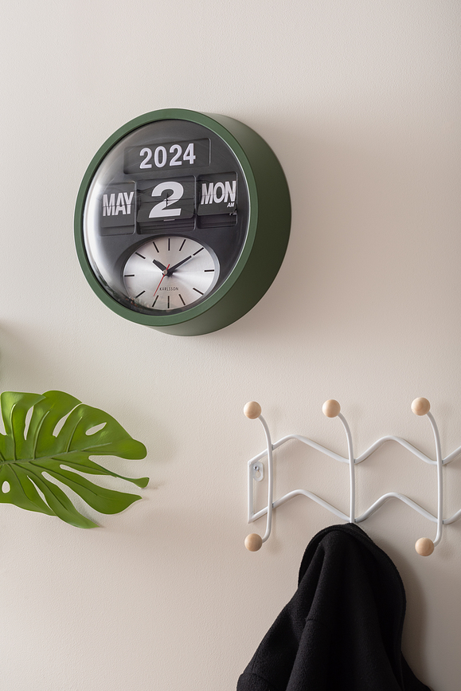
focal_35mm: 85
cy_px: 346
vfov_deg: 23.9
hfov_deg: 16.1
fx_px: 1631
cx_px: 230
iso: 125
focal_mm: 85
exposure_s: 1/125
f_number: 13
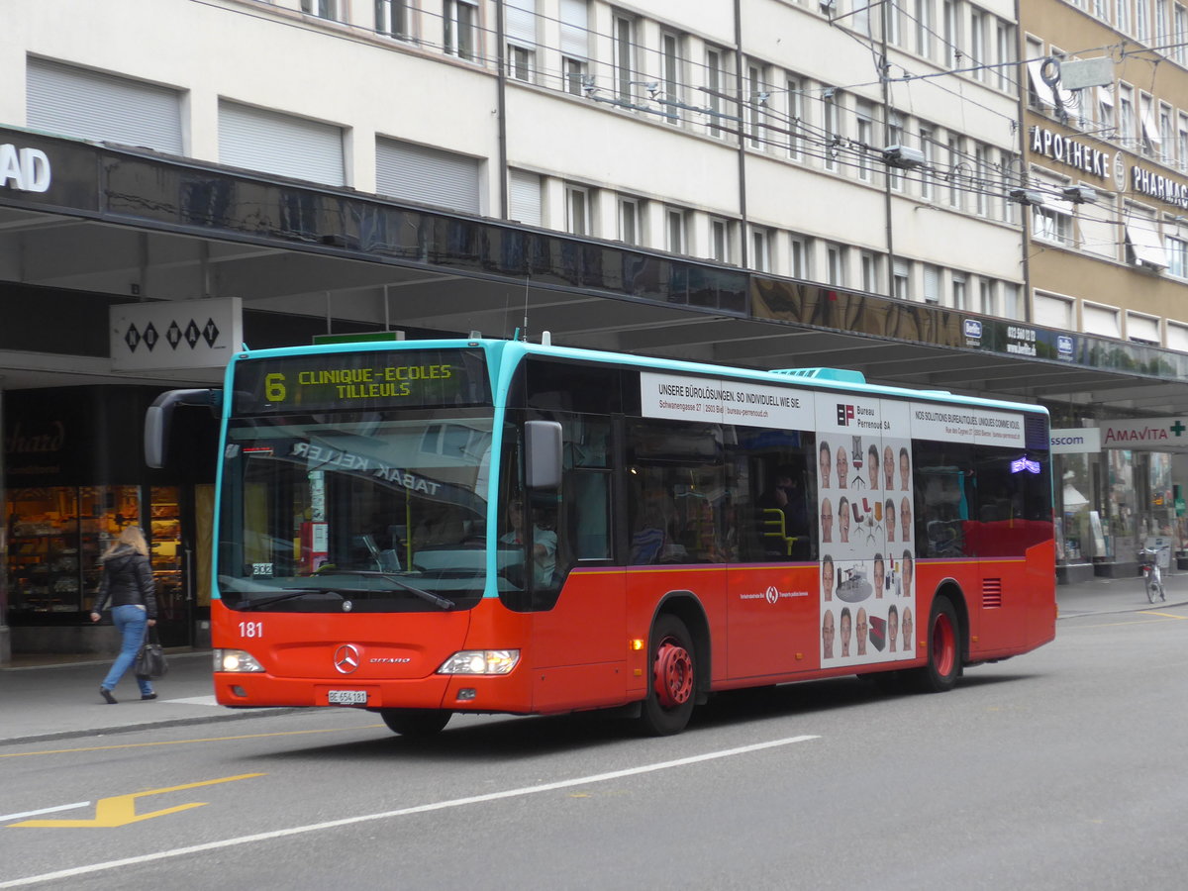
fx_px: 2951
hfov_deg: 22.8
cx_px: 594
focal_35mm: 86
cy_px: 446
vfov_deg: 17.2
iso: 250
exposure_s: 1/160
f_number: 4.5
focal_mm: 17
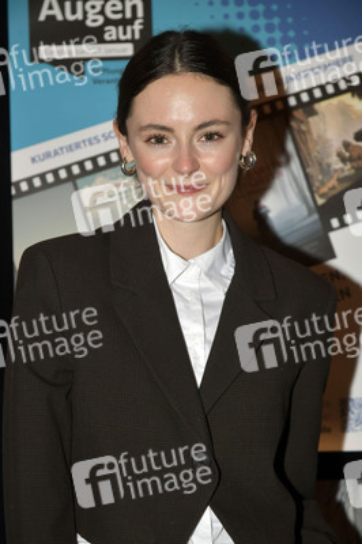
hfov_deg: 13.7
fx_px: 1511
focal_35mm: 100
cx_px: 181
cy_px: 272
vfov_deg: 20.4
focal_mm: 100
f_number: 5.6
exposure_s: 1/200
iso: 640
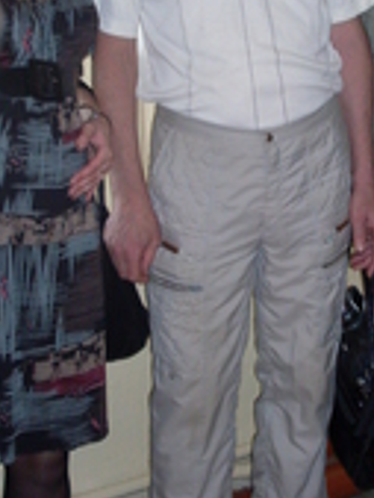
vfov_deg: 19.4
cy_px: 156
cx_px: 315
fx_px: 1453
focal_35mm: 101
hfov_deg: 14.6
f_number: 2.8
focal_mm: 6.3
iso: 100
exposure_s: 1/45
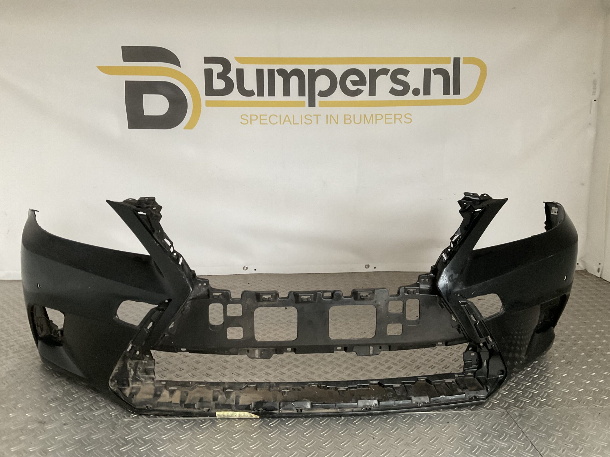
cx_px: 305
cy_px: 228
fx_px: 511
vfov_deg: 48.2
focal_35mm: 29
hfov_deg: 61.7
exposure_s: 1/50
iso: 125
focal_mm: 3
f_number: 1.8
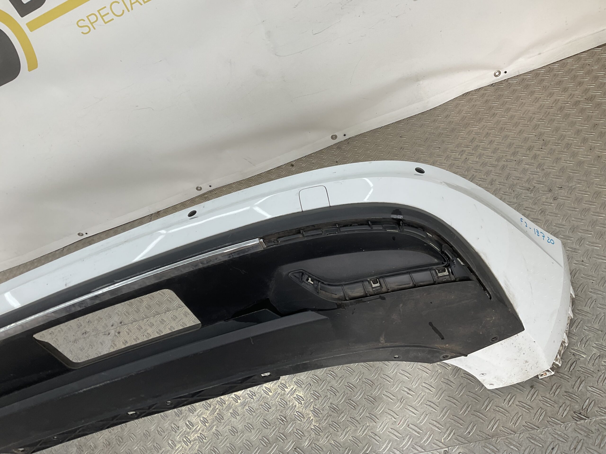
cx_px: 303
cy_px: 227
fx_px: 508
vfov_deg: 48.2
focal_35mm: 29
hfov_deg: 61.7
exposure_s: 1/176
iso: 16
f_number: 1.8
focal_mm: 3
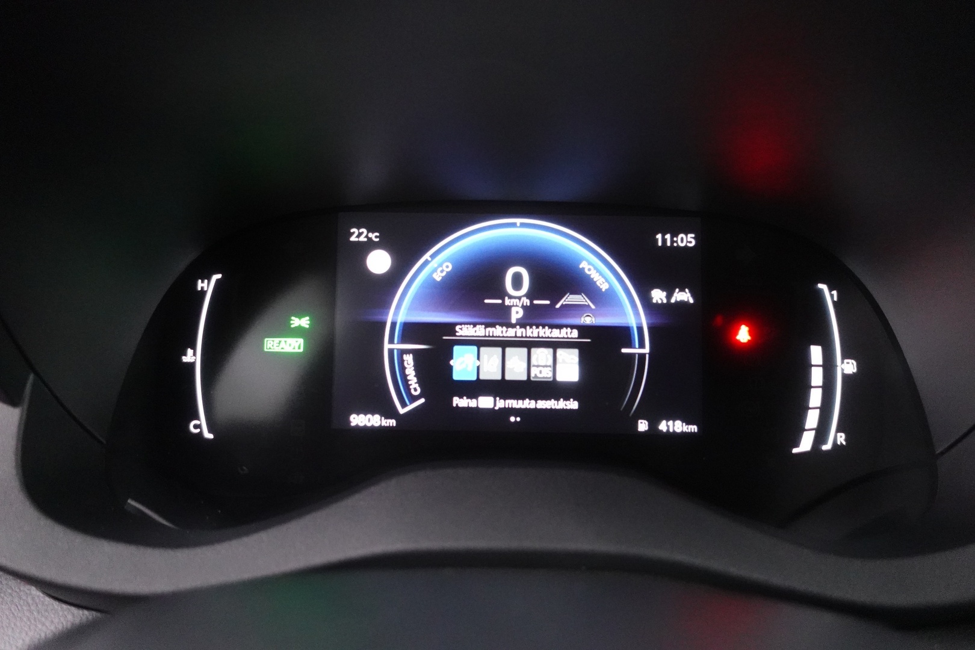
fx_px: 650
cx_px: 488
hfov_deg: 73.7
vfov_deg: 53.1
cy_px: 325
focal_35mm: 24
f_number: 1.8
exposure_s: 1/30
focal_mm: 9.4
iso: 3200
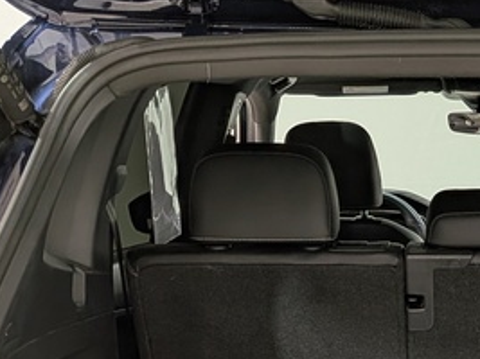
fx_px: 1275
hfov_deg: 20.5
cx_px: 502
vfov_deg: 14.9
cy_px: 535
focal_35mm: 92
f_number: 1.7
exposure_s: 1/24
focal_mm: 4.53
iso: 33
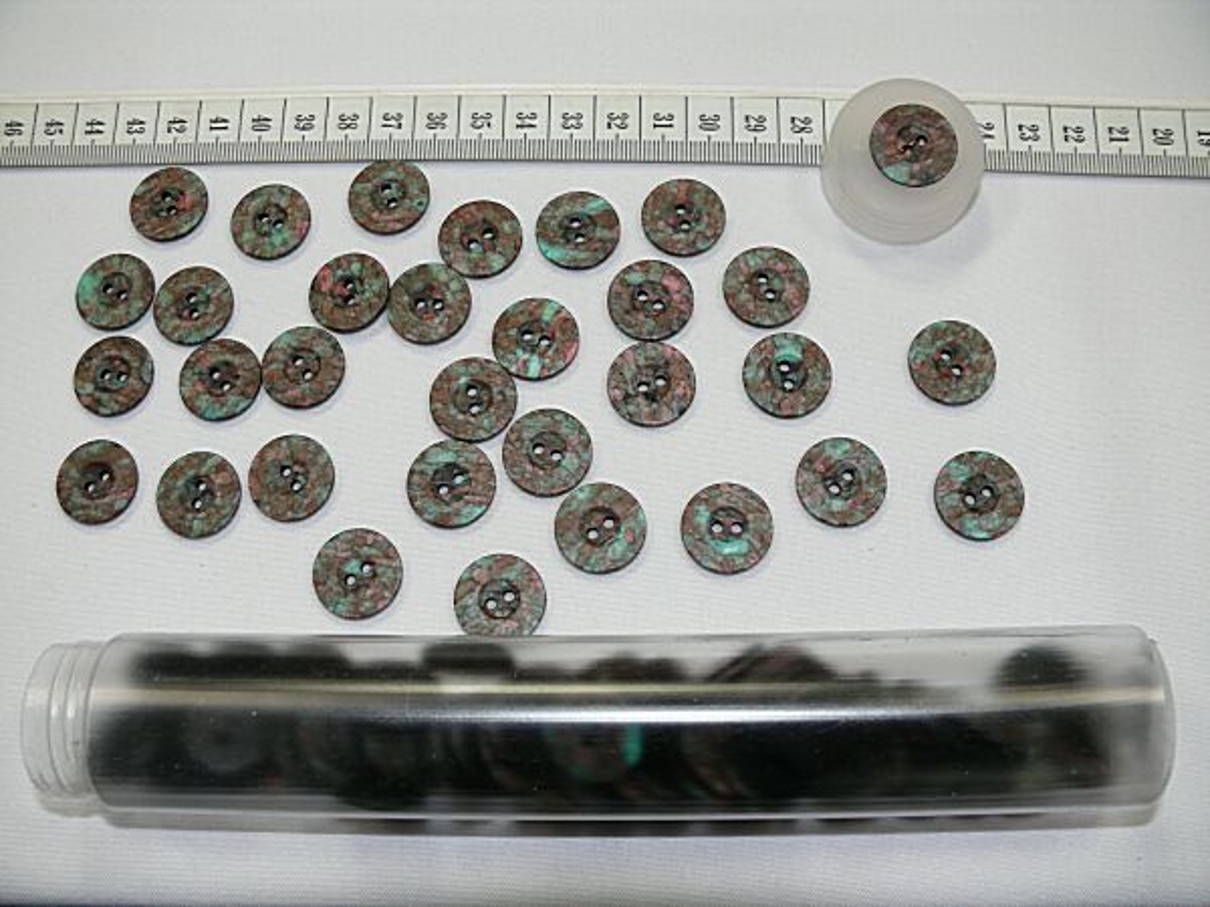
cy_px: 454
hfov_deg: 52.6
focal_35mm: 35
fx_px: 1223
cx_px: 605
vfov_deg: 40.7
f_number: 3.6
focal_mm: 7.4
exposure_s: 1/80
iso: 100
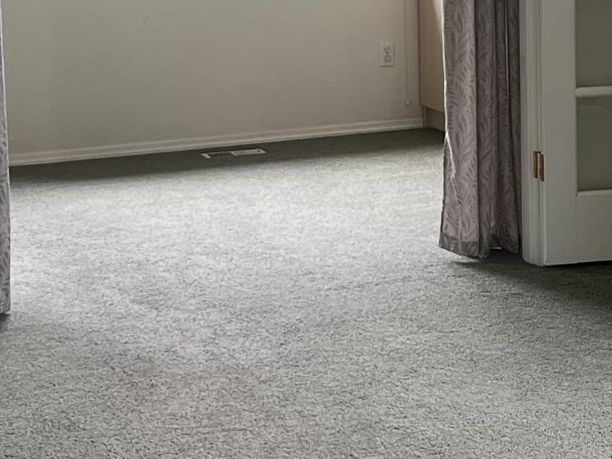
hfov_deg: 18.5
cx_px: 280
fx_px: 1874
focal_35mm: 106
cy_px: 41
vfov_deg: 13.8
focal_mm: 5.7
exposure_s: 1/120
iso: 100
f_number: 1.5
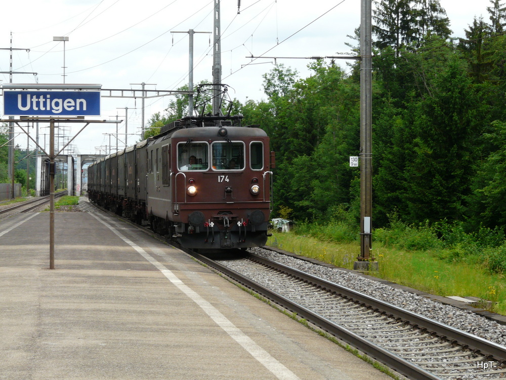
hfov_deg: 18.5
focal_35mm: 106
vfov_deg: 14.0
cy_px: 190
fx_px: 1549
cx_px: 253
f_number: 5.6
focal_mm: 17.5
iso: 100
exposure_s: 1/160
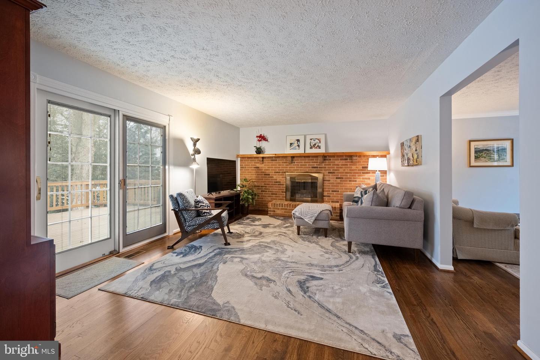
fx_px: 210
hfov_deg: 104.3
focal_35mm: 14
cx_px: 270
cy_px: 180
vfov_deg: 81.2
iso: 400
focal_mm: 14
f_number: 8
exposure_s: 1/320
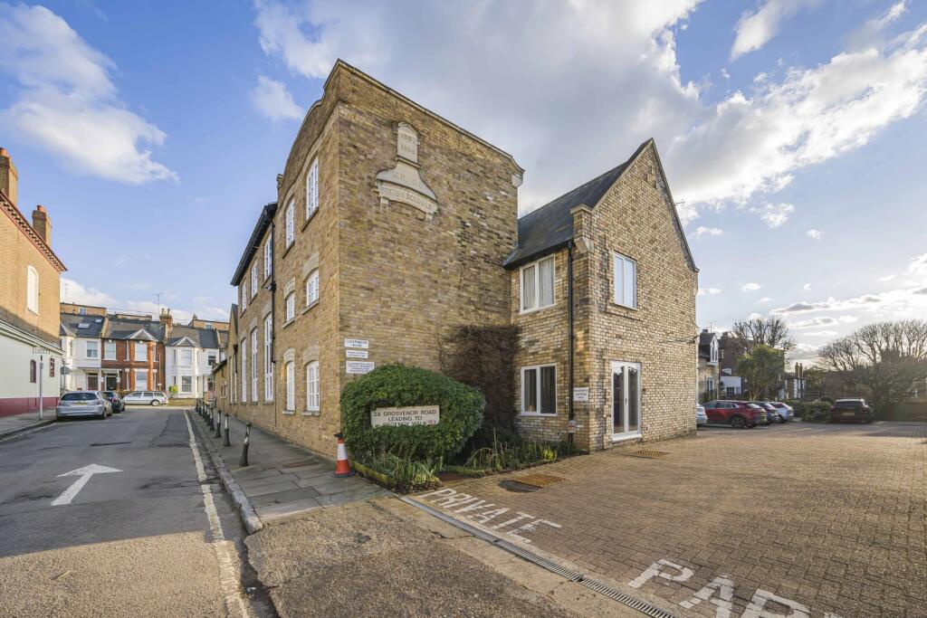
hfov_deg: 108.3
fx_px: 335
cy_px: 309
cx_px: 464
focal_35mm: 13
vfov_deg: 85.4
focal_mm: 13
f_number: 9
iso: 320
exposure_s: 1/250
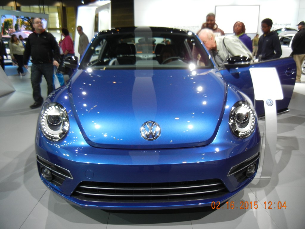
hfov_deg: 60.0
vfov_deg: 46.8
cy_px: 114
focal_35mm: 30
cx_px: 152
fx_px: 264
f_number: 3.5
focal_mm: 5.4
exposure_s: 1/60
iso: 194
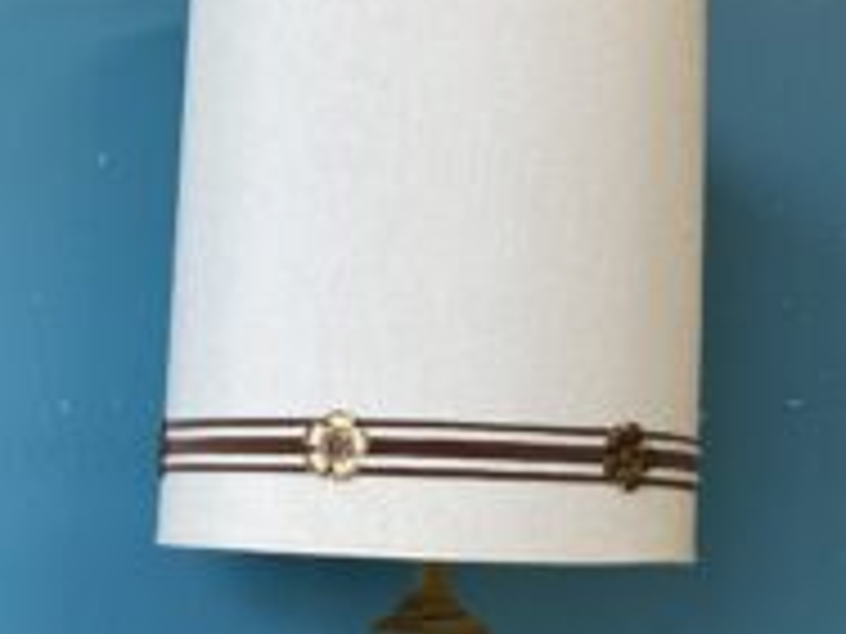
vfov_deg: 20.8
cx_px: 252
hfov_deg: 27.9
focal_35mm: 69
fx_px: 1686
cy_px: 596
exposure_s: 1/120
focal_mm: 4.25
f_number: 1.8
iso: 125
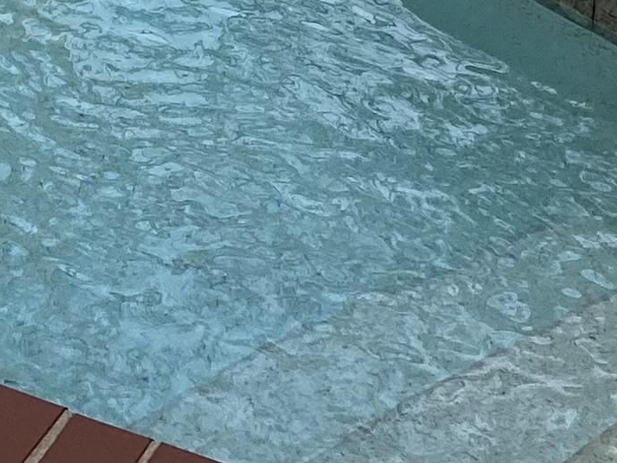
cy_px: -733
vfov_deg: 8.7
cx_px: -617
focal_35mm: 151
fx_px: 2692
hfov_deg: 11.7
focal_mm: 4.25
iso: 32
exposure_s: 1/576
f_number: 1.8
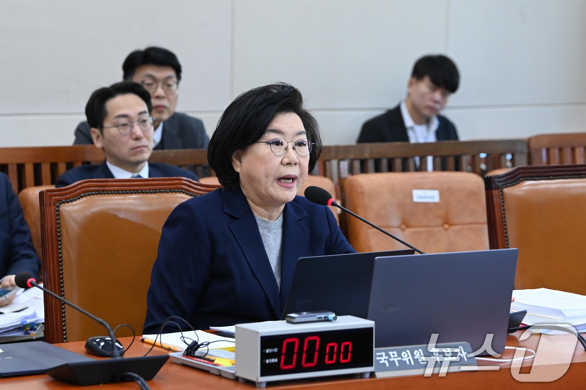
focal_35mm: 130
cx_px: 293
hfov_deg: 15.8
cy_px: 195
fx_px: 2116
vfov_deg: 10.5
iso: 3200
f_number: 5.6
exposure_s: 1/250
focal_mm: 130
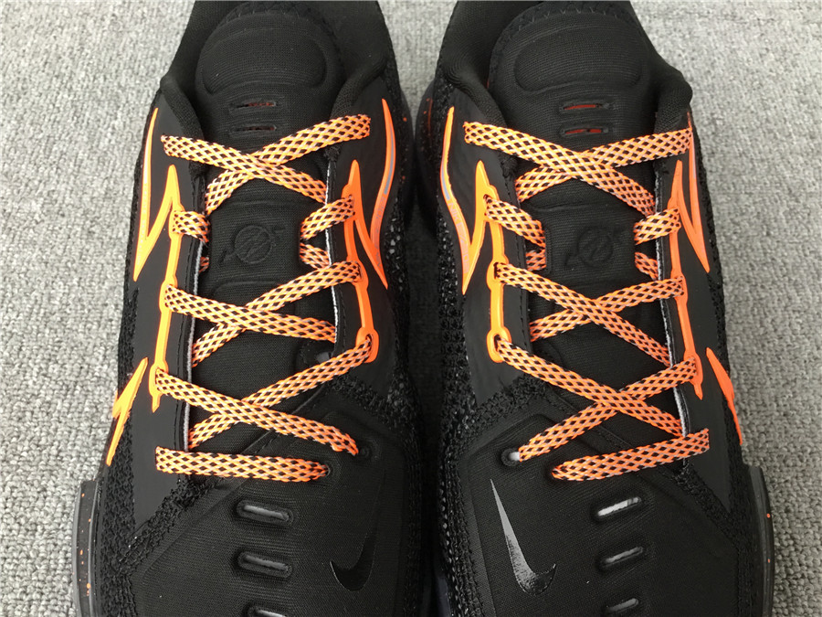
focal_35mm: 31
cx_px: 411
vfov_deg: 45.4
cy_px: 308
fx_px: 736
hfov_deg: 58.4
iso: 64
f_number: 2.4
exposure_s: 1/33
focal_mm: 3.3
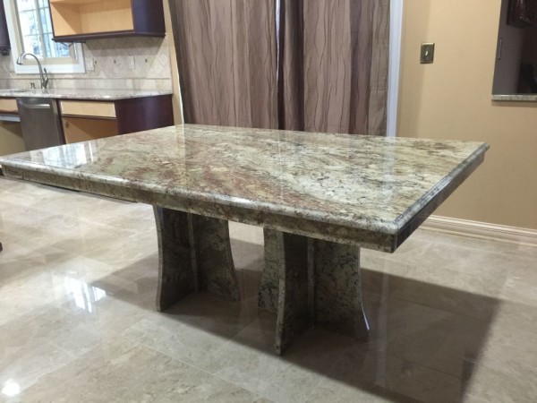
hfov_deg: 61.7
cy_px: 202
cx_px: 268
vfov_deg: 48.2
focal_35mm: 29
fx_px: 450
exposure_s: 1/10
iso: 100
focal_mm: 4.15
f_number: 2.2
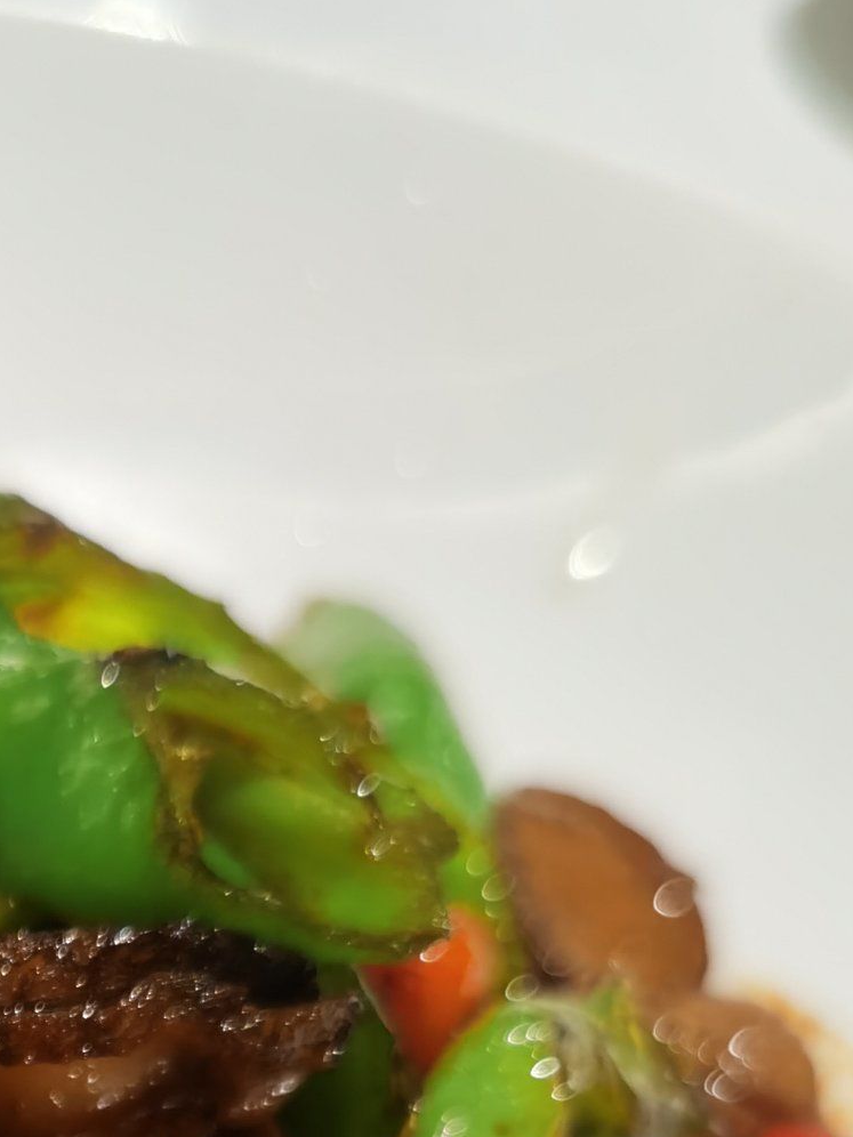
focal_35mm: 74
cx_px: -187
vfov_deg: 23.7
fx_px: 2431
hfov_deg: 18.8
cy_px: 1408
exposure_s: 1/100
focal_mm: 5.56
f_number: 1.6
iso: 125
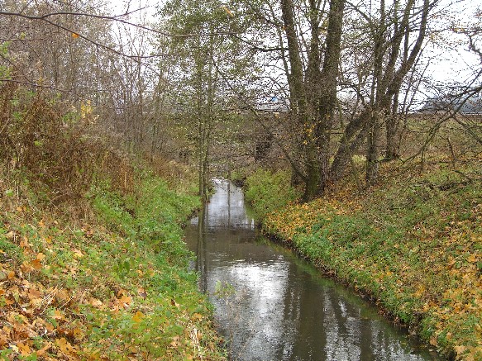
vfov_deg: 25.7
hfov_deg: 33.8
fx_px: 794
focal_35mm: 57
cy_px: 180
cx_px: 241
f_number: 3.6
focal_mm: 11.8
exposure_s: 1/125
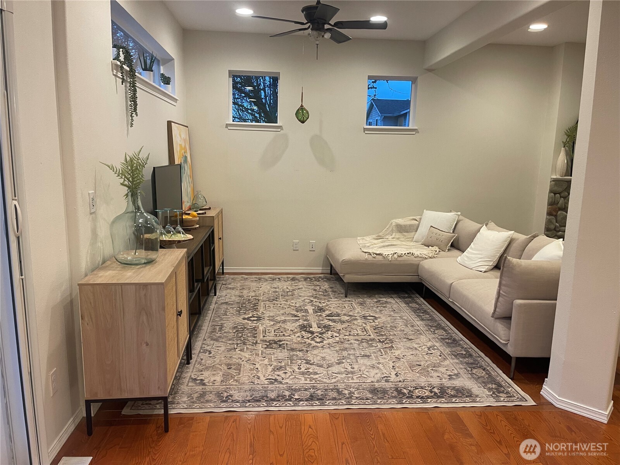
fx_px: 448
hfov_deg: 69.4
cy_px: 232
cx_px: 310
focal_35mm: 25
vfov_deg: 54.9
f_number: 1.6
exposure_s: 1/60
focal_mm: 5.1
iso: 125
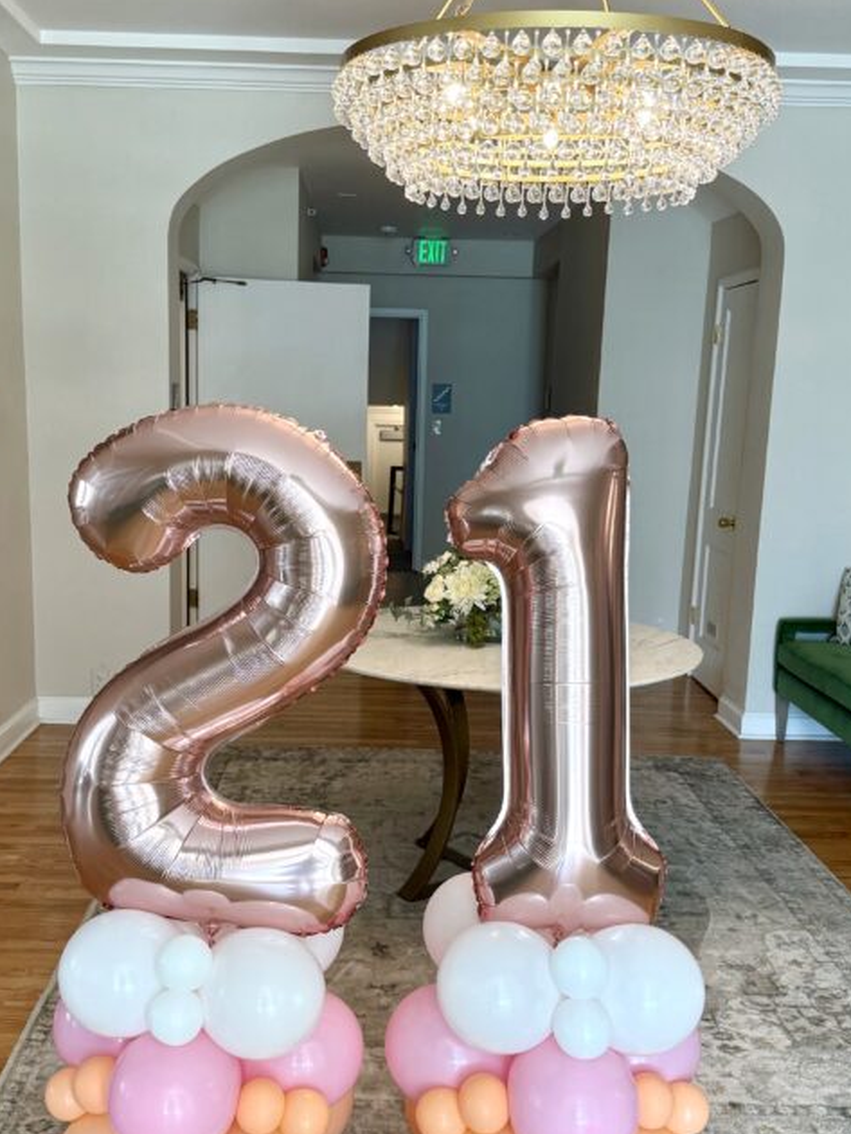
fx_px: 1278
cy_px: 625
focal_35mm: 39
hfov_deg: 36.8
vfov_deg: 47.8
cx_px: 385
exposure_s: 1/161
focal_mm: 6.76
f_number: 1.78
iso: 125
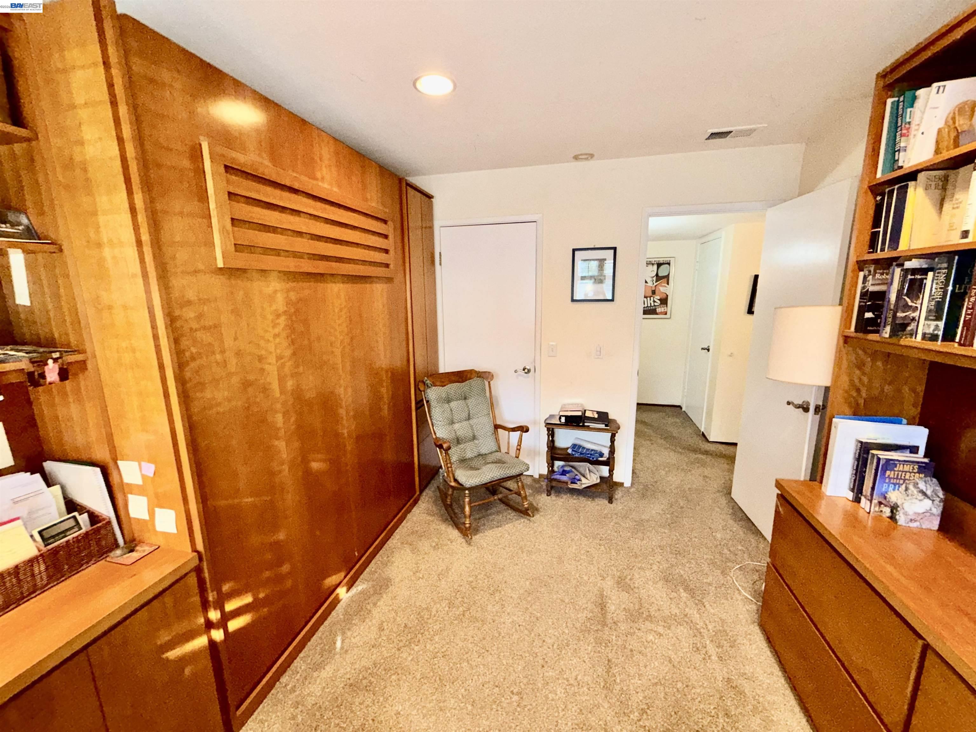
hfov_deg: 102.1
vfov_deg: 85.7
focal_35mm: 14
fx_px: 395
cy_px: 366
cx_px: 488
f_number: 2.2
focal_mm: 2.22
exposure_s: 1/60
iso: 160
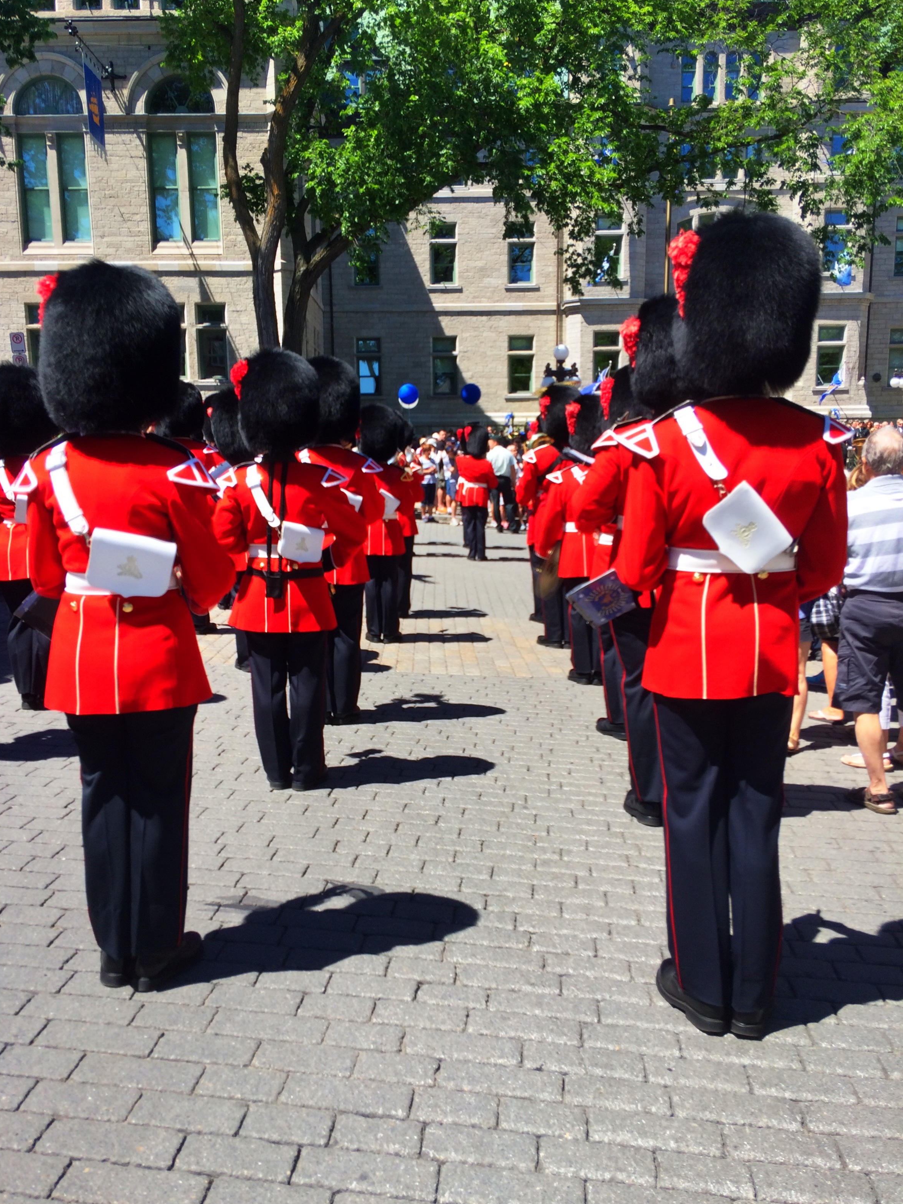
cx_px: 438
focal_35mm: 30
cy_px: 604
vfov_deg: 60.0
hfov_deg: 46.8
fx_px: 1043
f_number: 2.2
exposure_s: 1/1953
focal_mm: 4.15
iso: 32
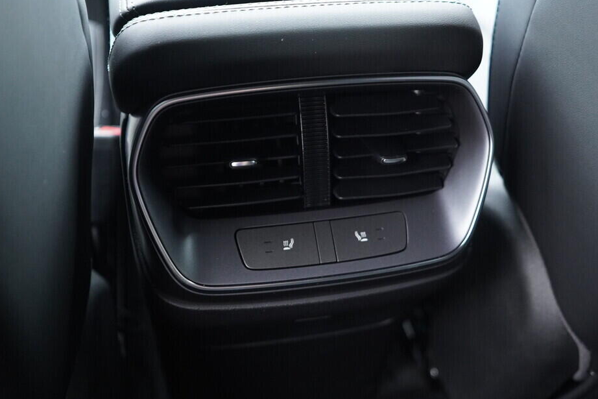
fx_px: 665
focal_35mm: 40
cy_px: 220
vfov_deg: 33.4
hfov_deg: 48.4
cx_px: 307
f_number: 2.8
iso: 2500
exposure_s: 1/40
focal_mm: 24
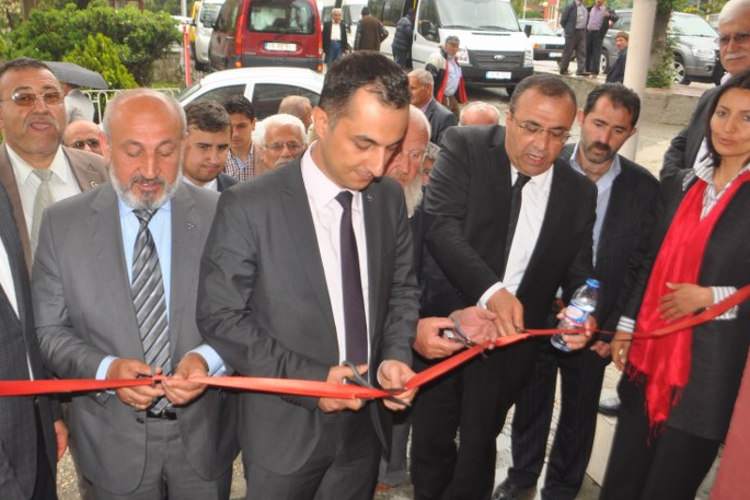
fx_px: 729
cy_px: 275
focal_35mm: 35
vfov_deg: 37.8
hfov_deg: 54.4
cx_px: 357
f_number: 3.5
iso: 200
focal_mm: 20
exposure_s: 1/60
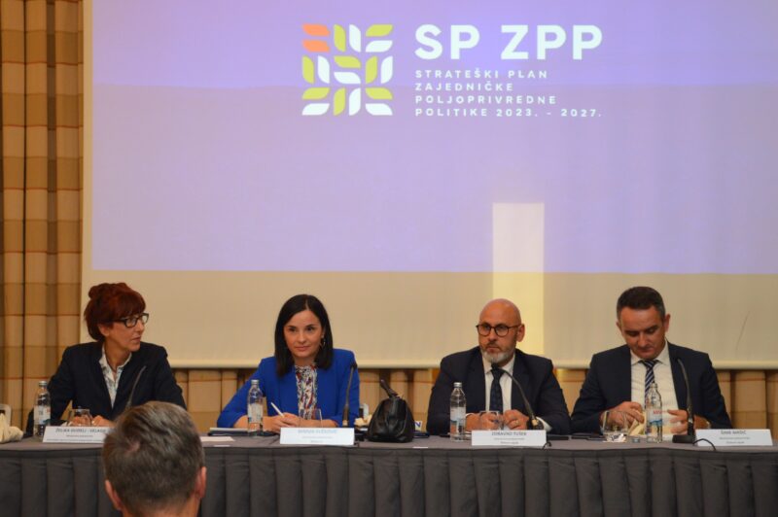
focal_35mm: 52
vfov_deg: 25.7
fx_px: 1134
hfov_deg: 37.9
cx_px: 389
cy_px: 258
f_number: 4.2
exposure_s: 1/60
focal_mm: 35
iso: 1000
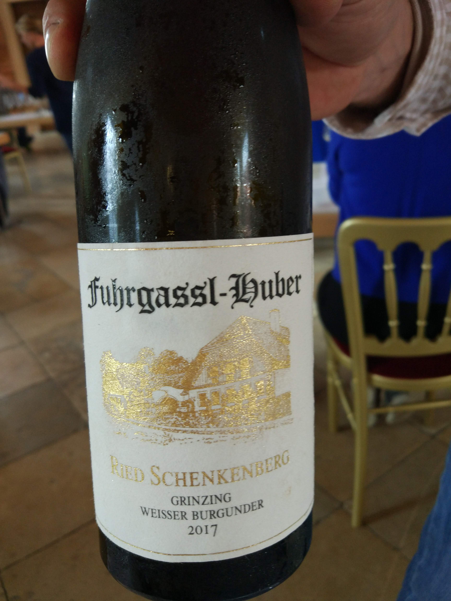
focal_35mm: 28
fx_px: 486
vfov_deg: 63.4
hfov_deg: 49.7
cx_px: 226
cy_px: 300
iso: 301
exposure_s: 1/25
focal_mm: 4.26
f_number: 2
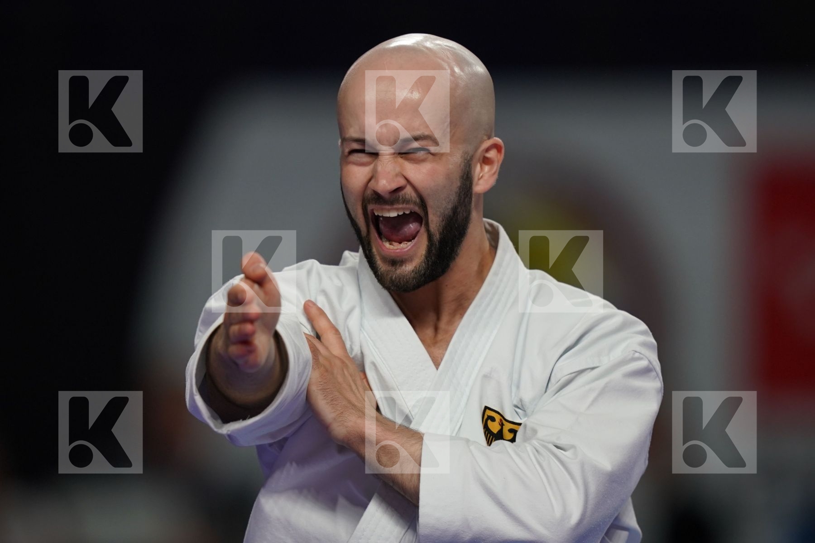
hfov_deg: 3.4
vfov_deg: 2.3
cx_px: 408
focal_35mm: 600
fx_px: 13582
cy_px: 272
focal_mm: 400
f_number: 2.8
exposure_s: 1/500
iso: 500
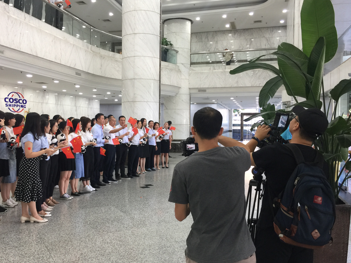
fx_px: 325
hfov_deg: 56.7
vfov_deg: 44.2
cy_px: 133
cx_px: 159
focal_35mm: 32
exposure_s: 1/33
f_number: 2.2
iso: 40
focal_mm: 4.15
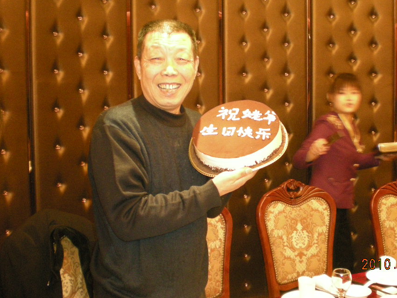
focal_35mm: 46
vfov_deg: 31.4
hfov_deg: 41.2
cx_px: 224
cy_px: 122
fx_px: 527
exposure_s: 1/11.7
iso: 400
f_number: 3.1
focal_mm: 6.3
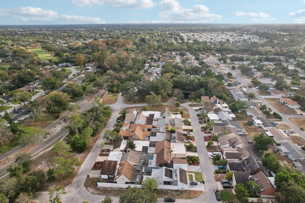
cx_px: 152
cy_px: 102
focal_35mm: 22
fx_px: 186
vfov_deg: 57.2
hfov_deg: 78.6
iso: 400
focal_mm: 8.4
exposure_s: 1/640
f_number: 2.8
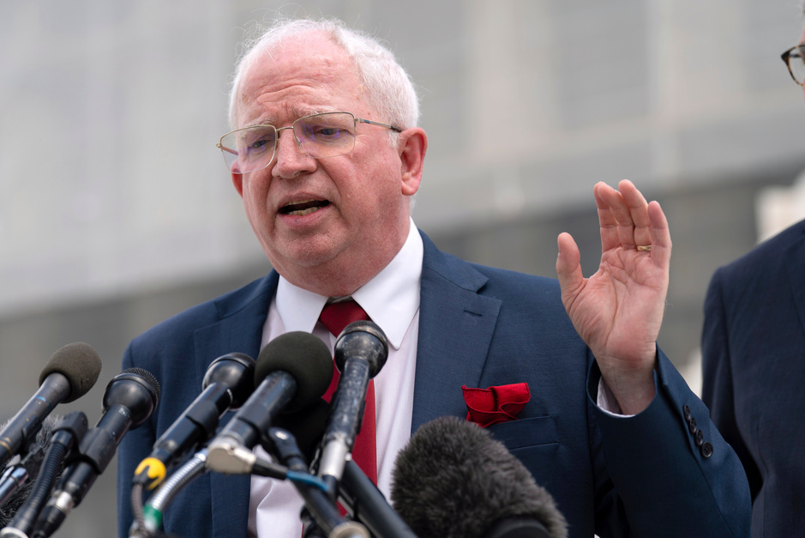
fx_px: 2438
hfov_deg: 18.7
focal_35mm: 109
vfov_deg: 12.6
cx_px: 386
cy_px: 267
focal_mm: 100
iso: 100
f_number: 3.5
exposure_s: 1/1600
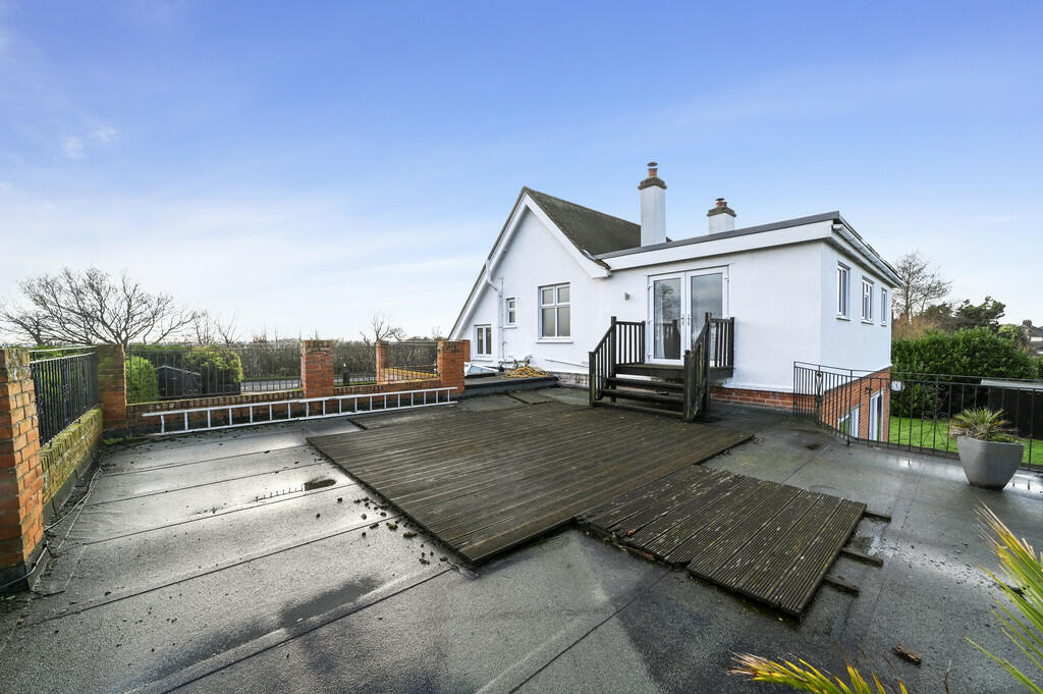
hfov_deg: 104.3
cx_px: 522
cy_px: 347
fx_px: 405
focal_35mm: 14
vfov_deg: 81.1
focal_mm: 14
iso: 500
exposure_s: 1/200
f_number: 13
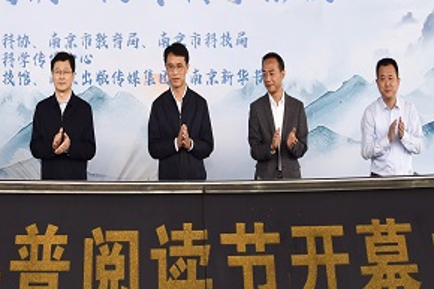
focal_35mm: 54
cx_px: 61
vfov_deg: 24.5
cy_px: 42
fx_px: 651
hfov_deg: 35.2
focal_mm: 18
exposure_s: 1/250
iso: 400
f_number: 4.5
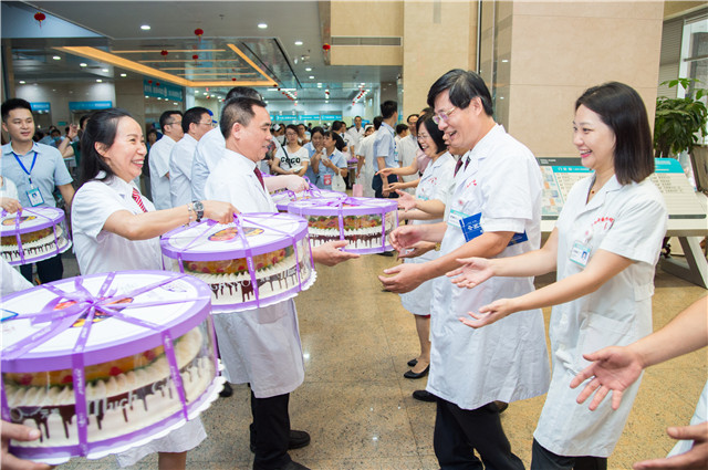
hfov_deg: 73.8
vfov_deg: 53.0
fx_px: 471
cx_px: 354
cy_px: 235
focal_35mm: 24
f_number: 4
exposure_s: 1/125
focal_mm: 24
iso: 800
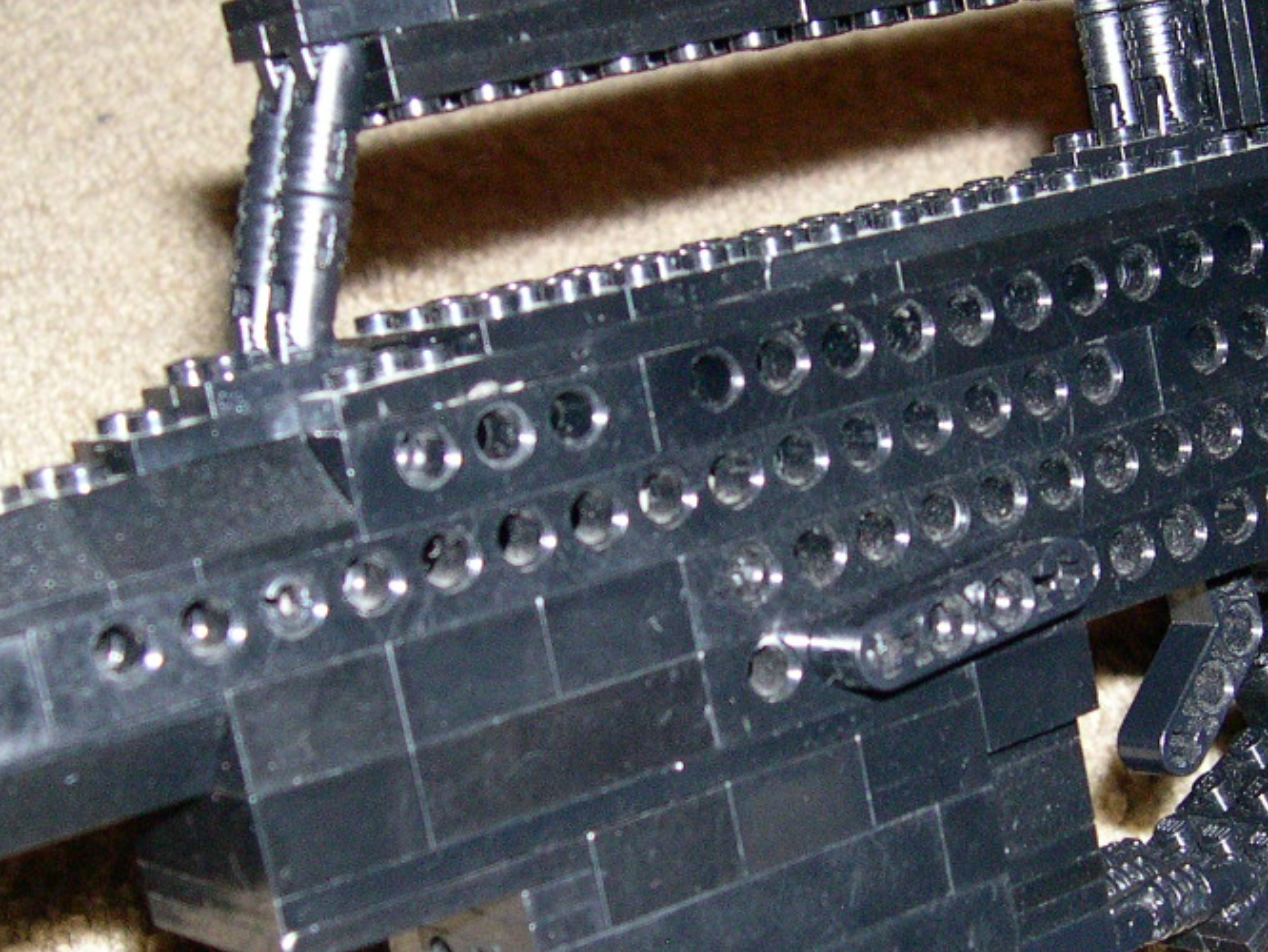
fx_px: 2675
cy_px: 548
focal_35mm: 73
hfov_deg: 26.6
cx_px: 771
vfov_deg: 20.2
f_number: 2.8
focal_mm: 8
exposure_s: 1/60
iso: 400
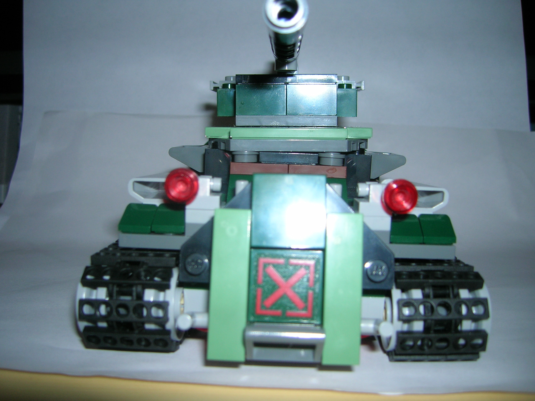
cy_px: 200
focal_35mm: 34
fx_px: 525
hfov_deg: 54.0
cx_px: 268
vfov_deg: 41.8
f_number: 2.9
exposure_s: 1/60.1
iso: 50
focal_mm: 5.7
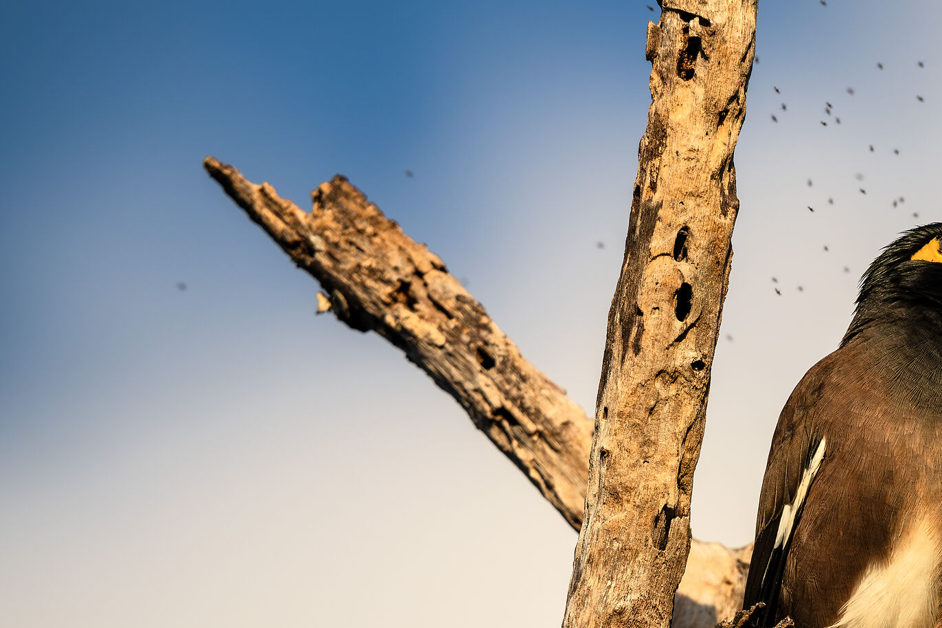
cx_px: 759
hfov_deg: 1.3
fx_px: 41188
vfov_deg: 0.9
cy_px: 391
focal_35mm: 1574
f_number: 9
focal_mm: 600
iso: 400
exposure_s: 1/640
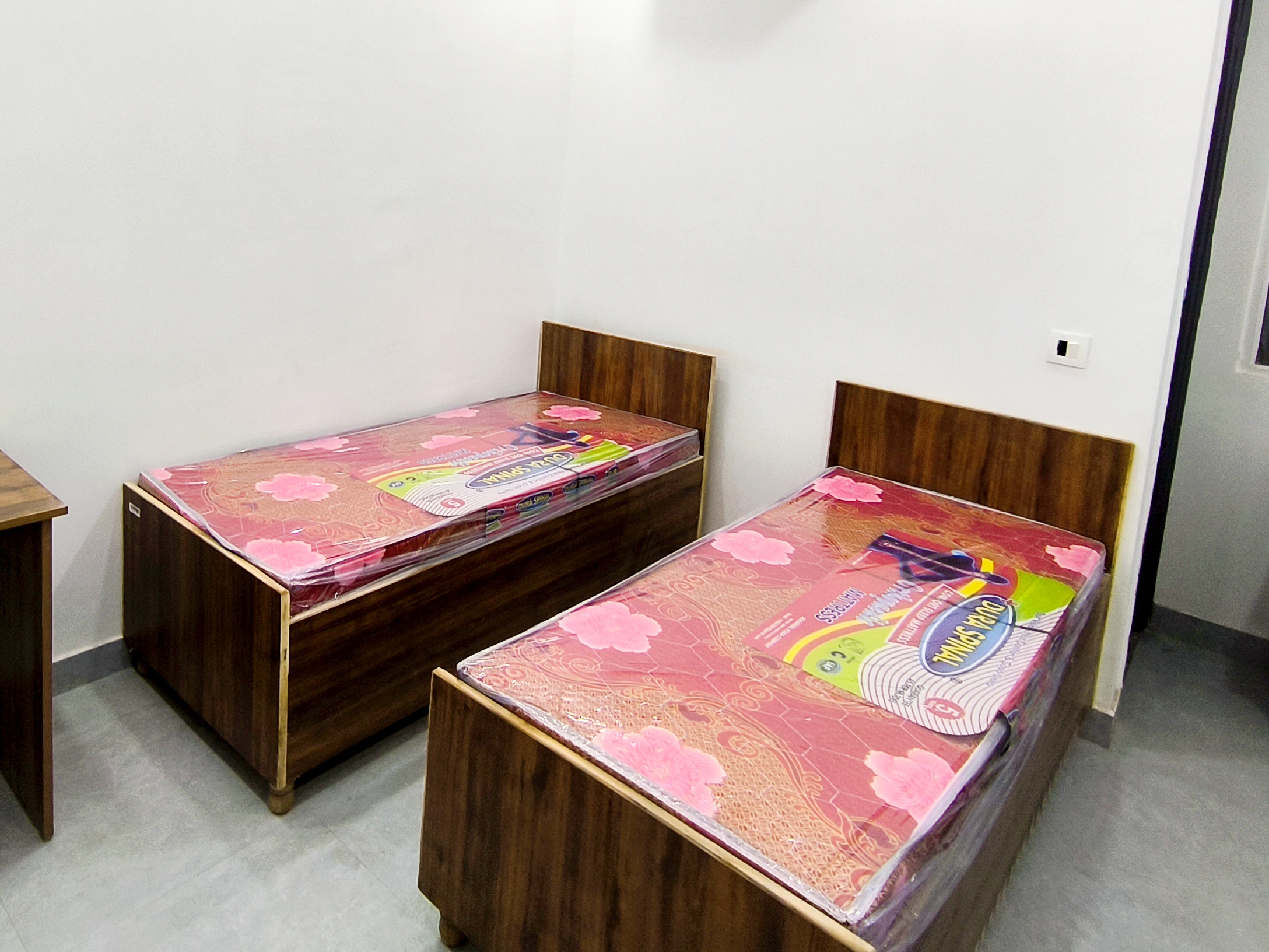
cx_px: 479
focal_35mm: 24
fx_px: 880
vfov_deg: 54.8
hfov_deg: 70.5
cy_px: 266
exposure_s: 1/50
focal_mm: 1.65
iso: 64
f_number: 2.2
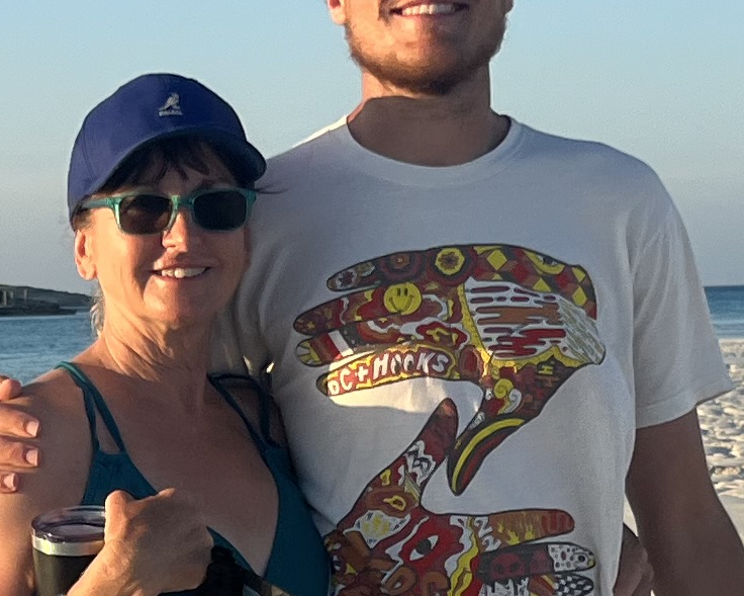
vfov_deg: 10.7
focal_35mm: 139
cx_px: 138
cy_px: 863
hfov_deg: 13.8
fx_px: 3061
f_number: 1.6
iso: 50
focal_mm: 5.1
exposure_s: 1/1776
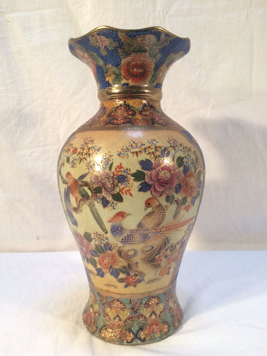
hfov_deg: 48.2
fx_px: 298
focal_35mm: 29
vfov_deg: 61.7
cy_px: 178
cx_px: 134
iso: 80
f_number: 2.2
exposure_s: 1/33
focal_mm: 4.15
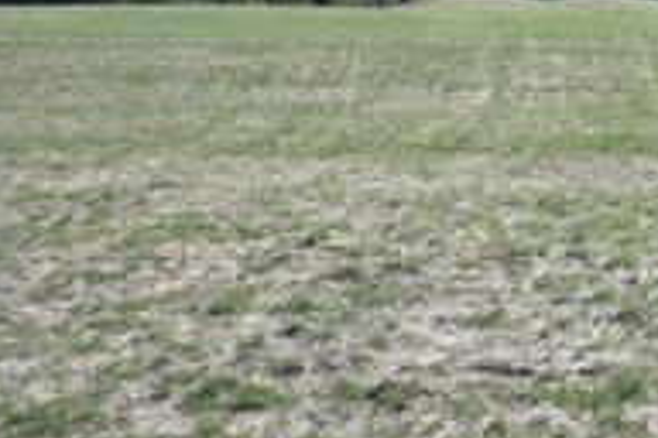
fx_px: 987
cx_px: 701
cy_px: -19
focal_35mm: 54
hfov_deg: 32.9
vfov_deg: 23.8
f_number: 20
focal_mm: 24
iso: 200
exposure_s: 1/60
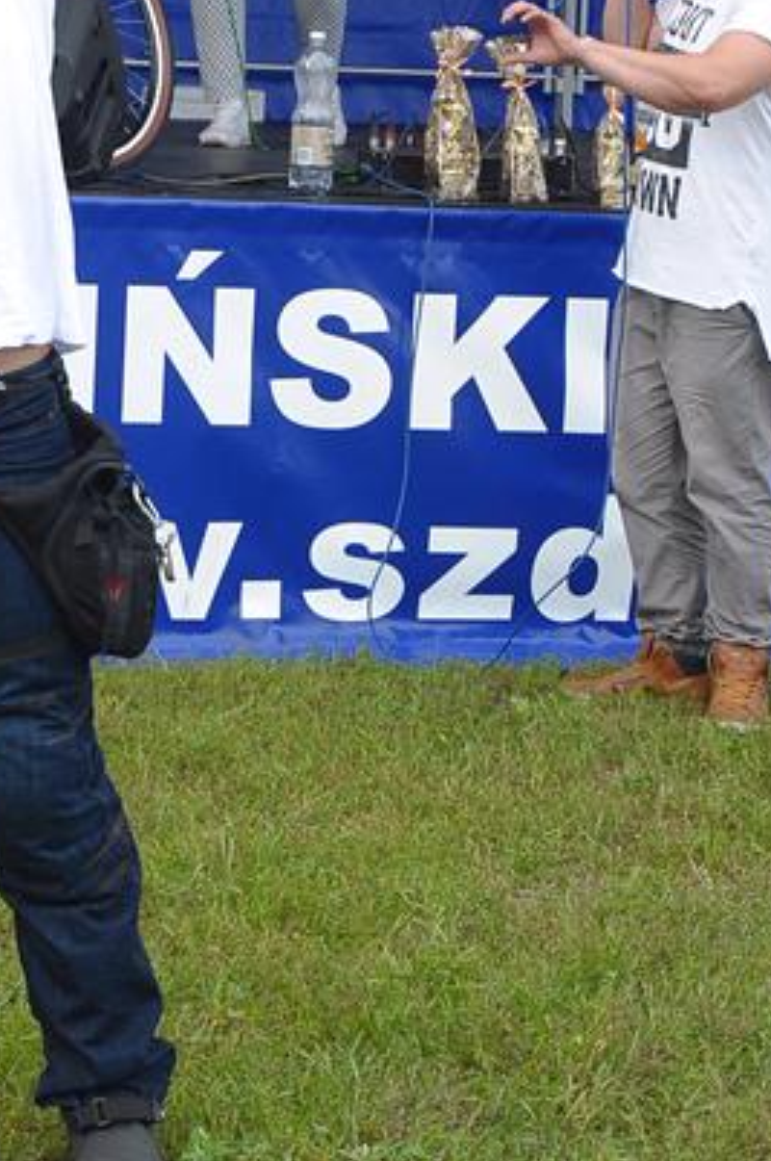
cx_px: 82
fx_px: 4702
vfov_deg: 14.0
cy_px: 315
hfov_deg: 9.3
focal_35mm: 146
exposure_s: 1/200
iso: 400
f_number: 7.1
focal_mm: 46
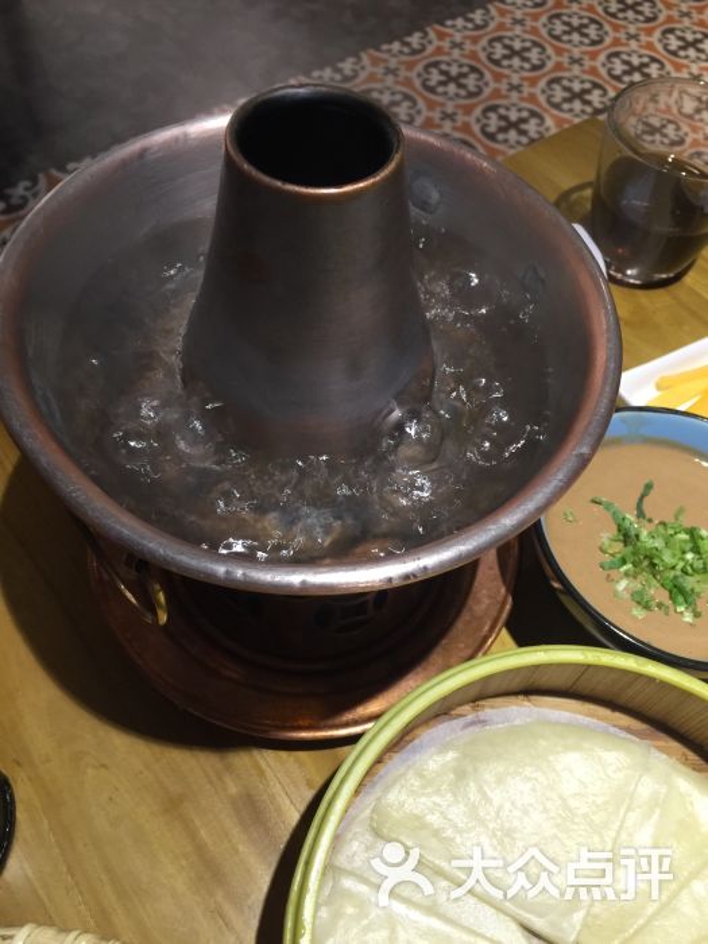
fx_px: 791
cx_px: 354
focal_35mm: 29
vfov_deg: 61.7
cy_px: 472
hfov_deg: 48.2
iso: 80
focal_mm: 4.15
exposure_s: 1/17
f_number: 2.2
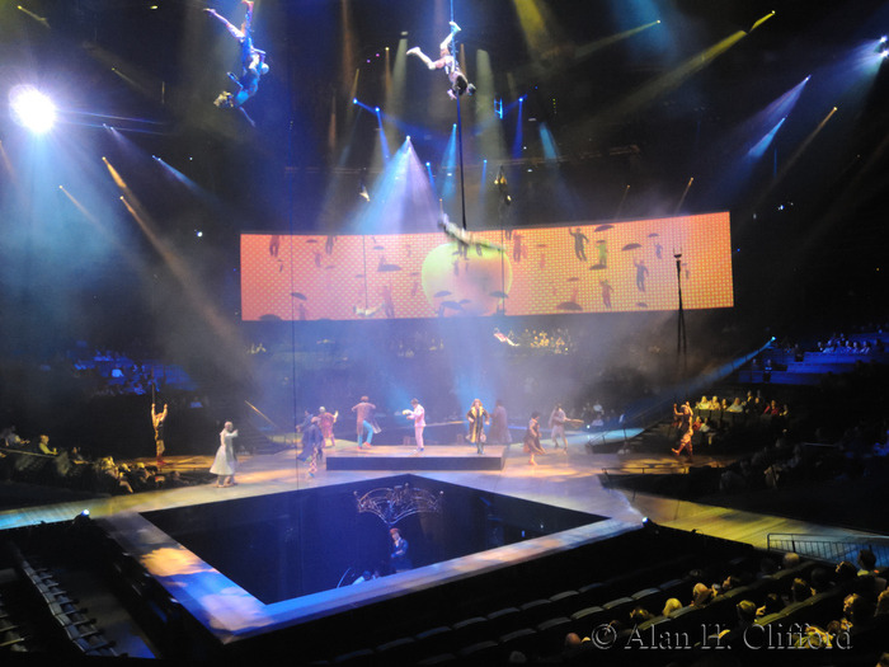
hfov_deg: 63.4
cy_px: 334
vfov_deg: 49.7
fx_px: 719
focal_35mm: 28
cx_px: 444
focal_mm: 6
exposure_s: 1/30
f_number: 2.8
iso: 1600
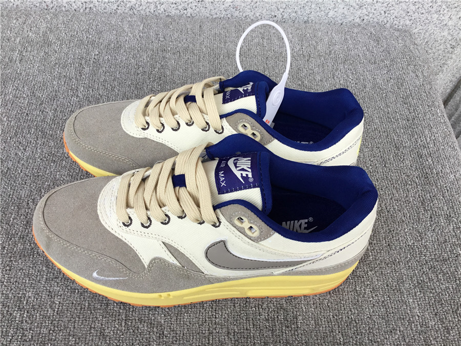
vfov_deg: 45.4
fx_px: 413
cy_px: 173
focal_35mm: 31
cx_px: 230
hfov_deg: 58.4
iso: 25
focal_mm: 3.3
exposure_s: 1/100
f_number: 2.4
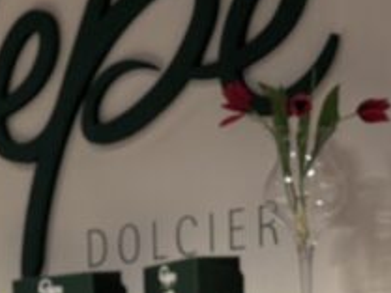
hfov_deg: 10.6
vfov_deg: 7.9
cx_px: -54
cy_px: 461
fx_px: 2080
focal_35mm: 184
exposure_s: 1/100
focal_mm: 6.76
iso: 160
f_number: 1.78
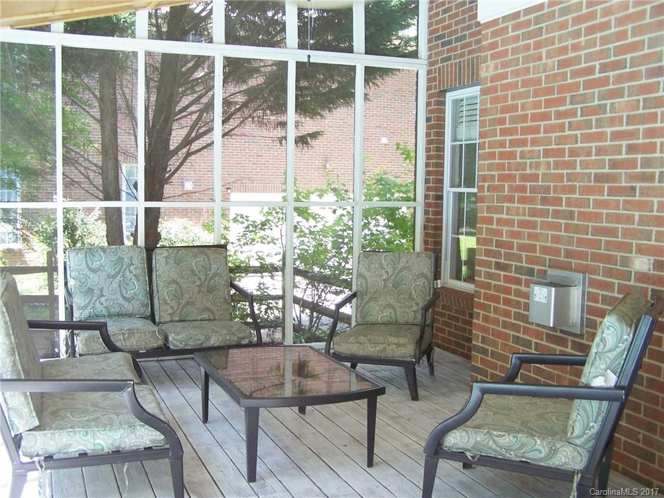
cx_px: 332
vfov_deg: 37.7
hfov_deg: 49.0
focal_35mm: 38
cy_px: 249
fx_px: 729
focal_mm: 6.3
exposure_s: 1/60
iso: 80
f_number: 2.8
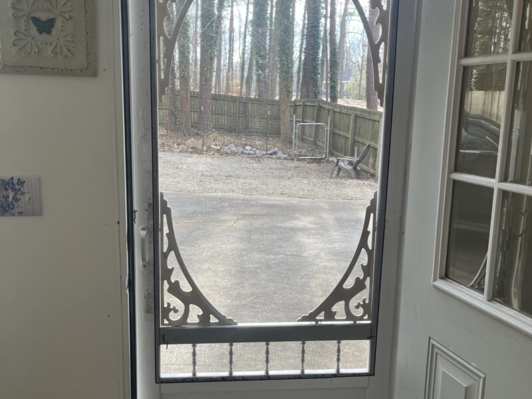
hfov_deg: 67.3
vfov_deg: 53.1
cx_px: 266
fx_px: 400
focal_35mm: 26
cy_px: 200
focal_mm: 5.1
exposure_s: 1/129
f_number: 1.6
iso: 32
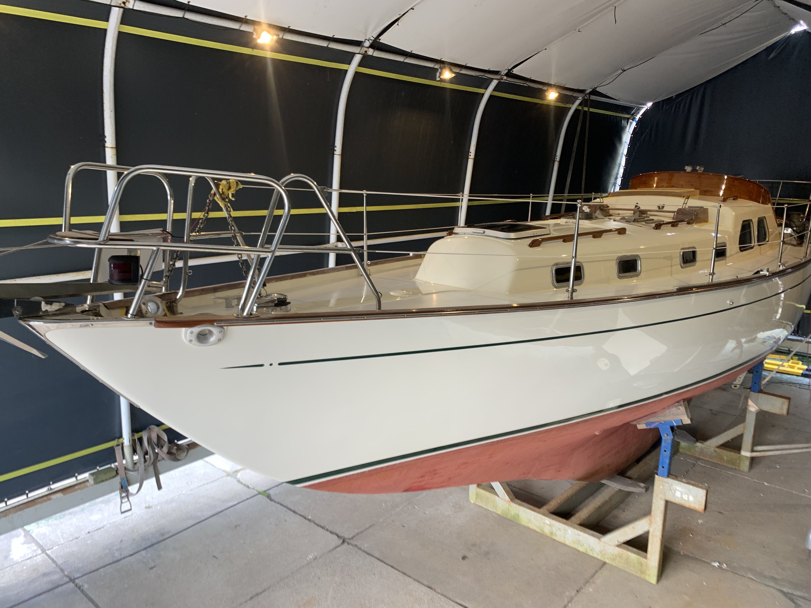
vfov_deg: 53.1
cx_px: 406
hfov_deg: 67.3
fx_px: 609
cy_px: 304
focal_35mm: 26
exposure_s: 1/100
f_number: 1.8
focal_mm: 4.25
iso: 50
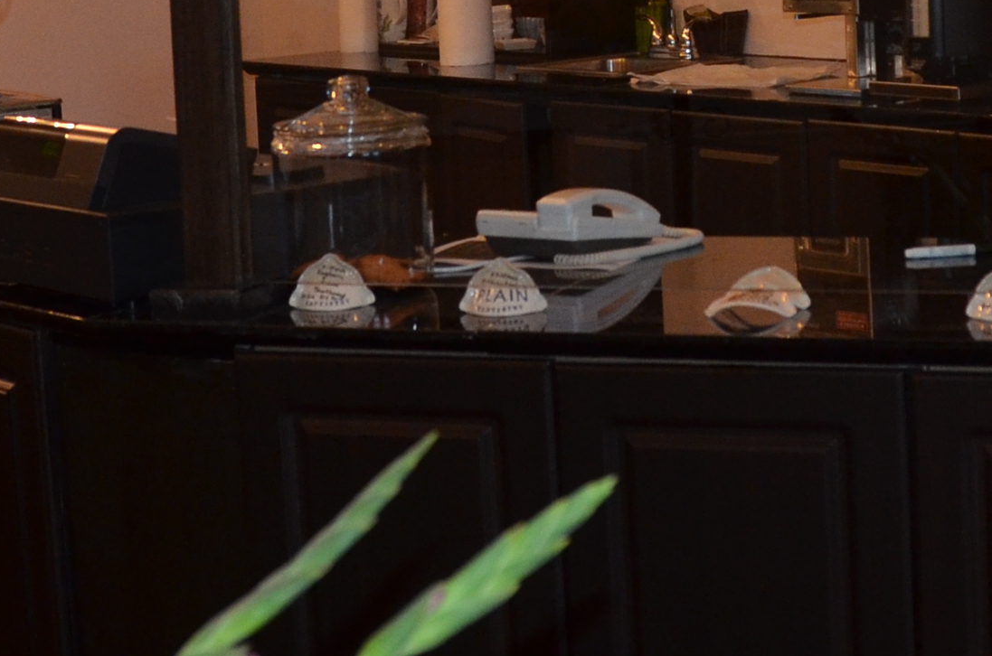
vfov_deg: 14.7
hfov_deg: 22.4
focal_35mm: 91
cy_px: 33
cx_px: 609
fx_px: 2502
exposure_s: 1/60
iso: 800
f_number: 3.5
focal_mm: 18
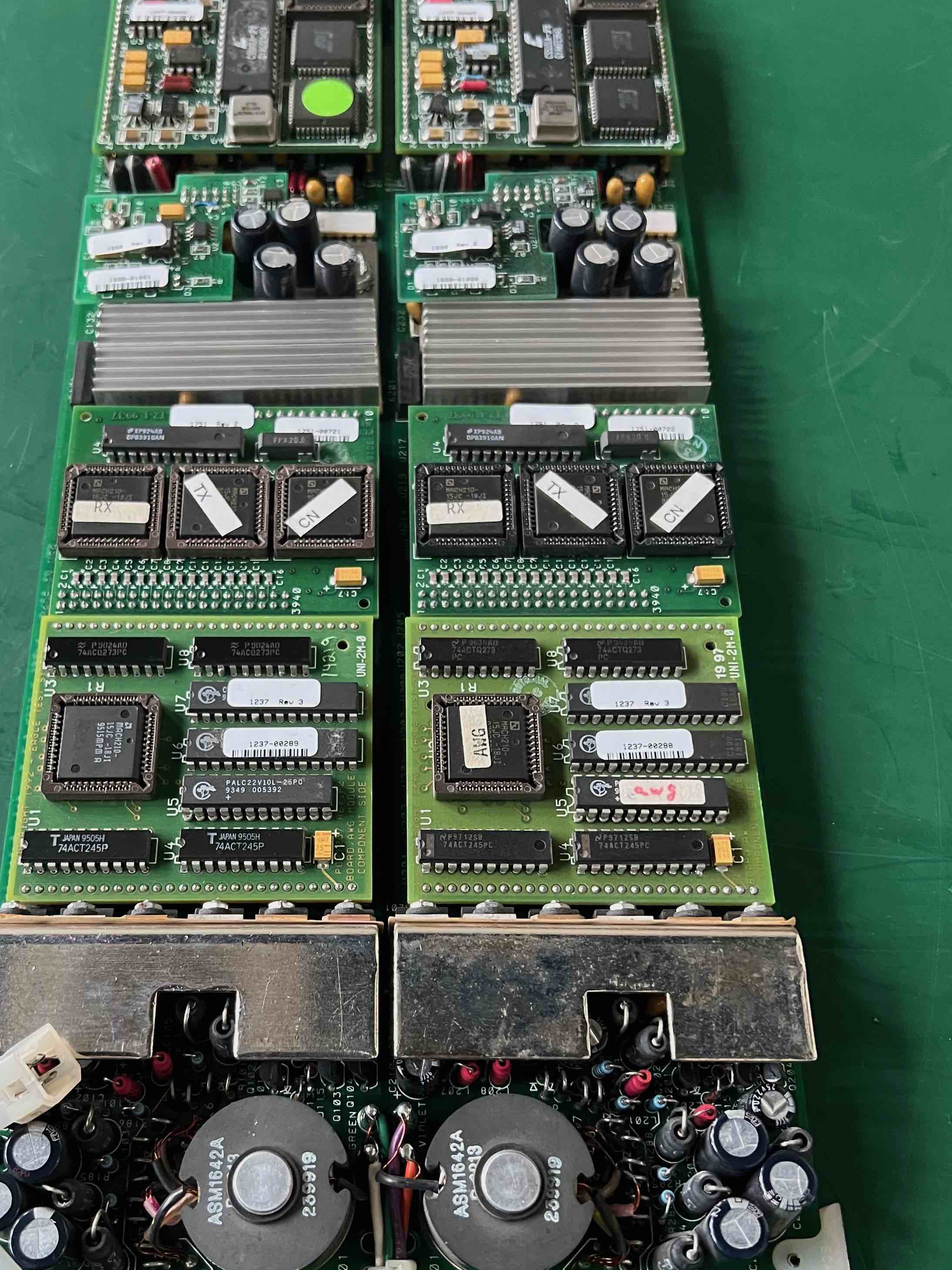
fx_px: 1320
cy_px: 703
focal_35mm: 36
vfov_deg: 51.3
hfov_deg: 39.5
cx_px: 380
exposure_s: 1/60
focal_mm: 5.7
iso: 320
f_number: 1.5
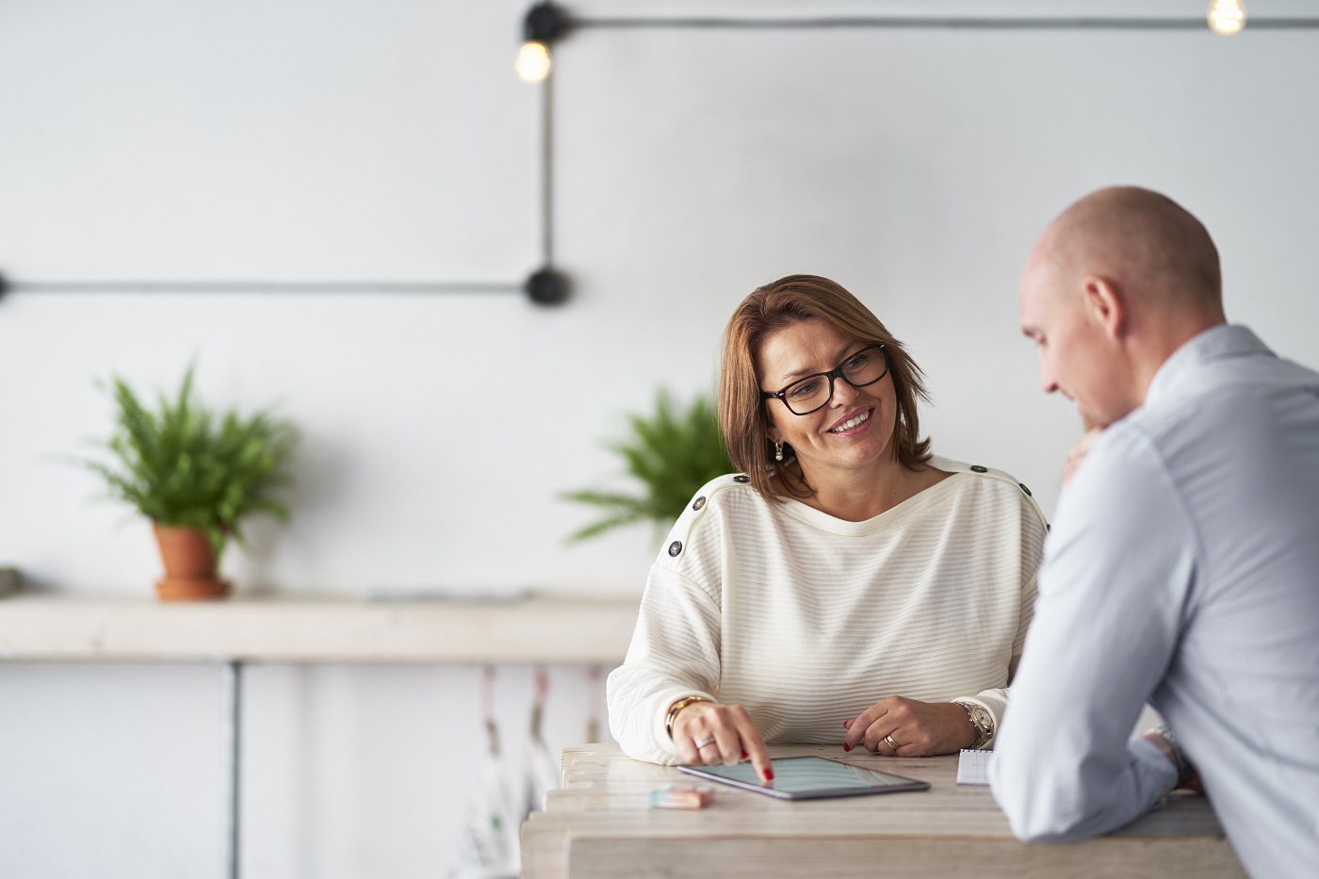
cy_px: 440
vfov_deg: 16.1
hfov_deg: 23.9
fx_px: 3114
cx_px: 660
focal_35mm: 85
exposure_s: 1/200
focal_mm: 85
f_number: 1.4
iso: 160
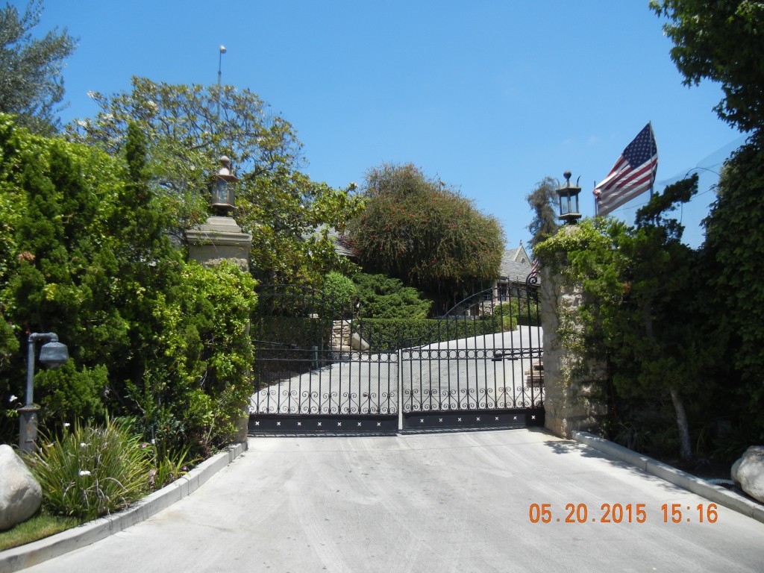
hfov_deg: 60.0
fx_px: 662
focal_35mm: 30
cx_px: 382
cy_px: 286
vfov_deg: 46.8
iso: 160
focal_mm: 5.4
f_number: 7
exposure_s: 1/350
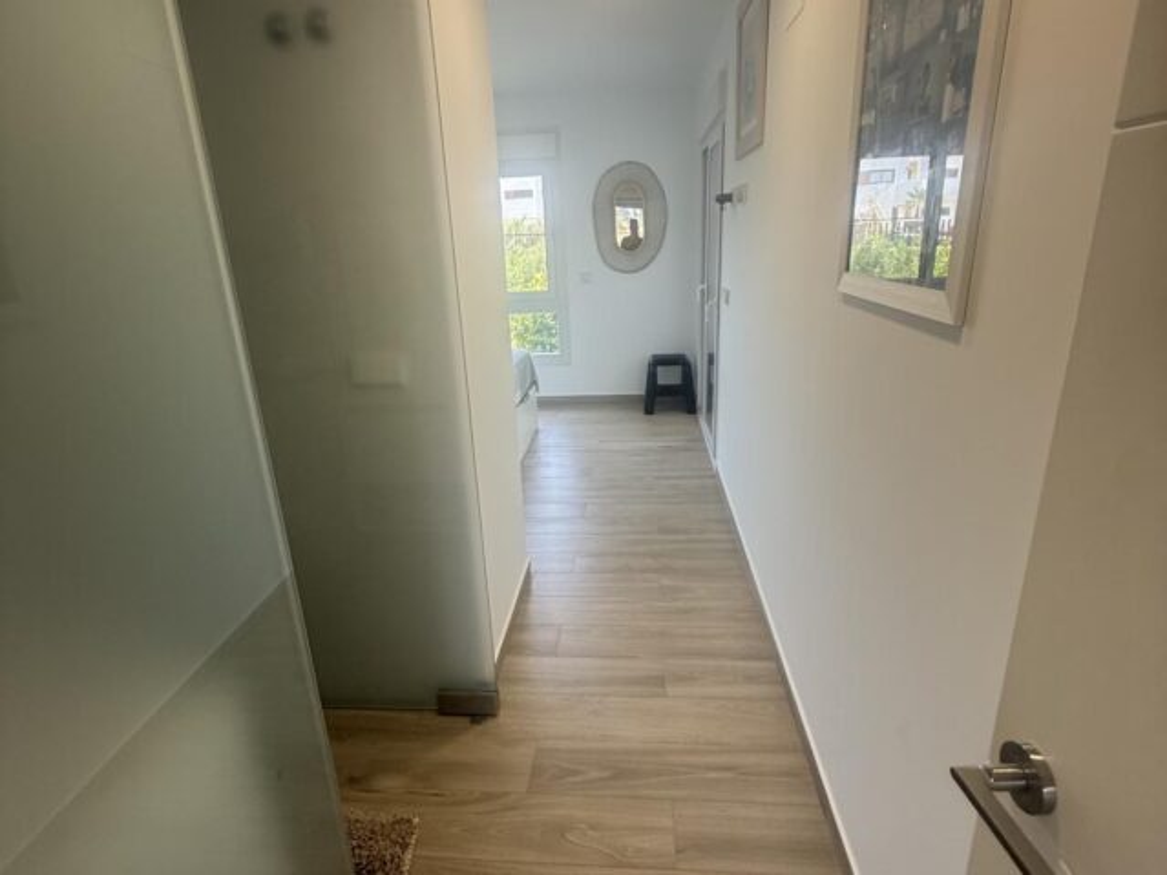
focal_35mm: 14
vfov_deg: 85.7
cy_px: 438
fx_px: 472
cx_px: 584
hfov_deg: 102.1
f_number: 2.2
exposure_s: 1/99
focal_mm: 2.22
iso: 80
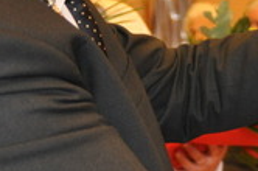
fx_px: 1195
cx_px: 499
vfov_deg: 8.2
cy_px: 7
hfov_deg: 11.3
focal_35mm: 167
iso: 800
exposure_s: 1/60
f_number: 3.2
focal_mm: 26
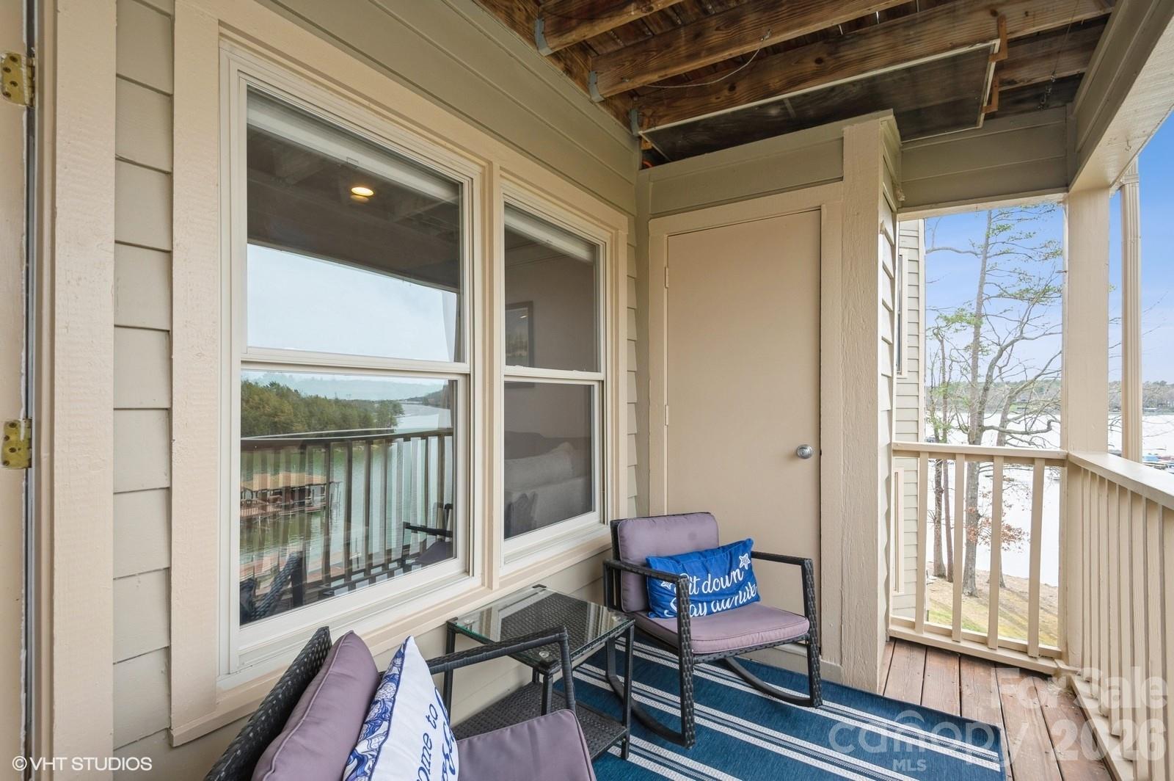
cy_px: 390
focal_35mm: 16
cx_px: 587
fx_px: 521
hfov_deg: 96.8
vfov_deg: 73.6
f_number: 9
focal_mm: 16
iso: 200
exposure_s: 1/60
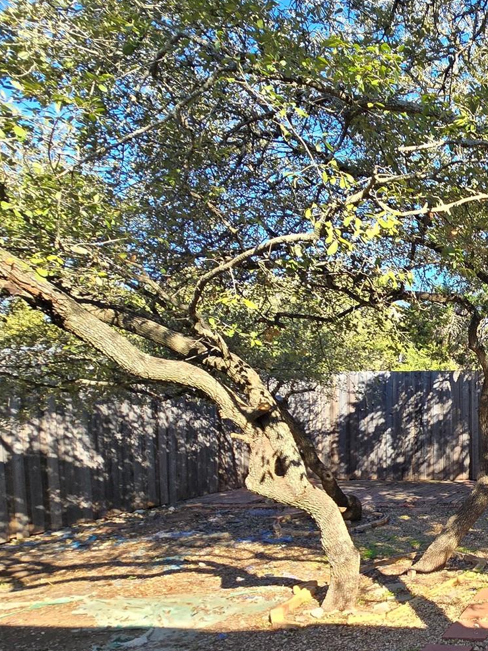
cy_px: 407
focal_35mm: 27
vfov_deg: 64.4
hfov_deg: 36.7
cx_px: 610
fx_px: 507
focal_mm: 2.2
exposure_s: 1/719
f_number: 2.2
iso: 80
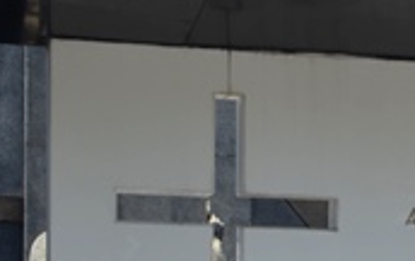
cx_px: 736
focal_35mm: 217
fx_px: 2458
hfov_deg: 9.2
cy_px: 505
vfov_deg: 5.9
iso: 100
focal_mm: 35
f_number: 8
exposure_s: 1/250
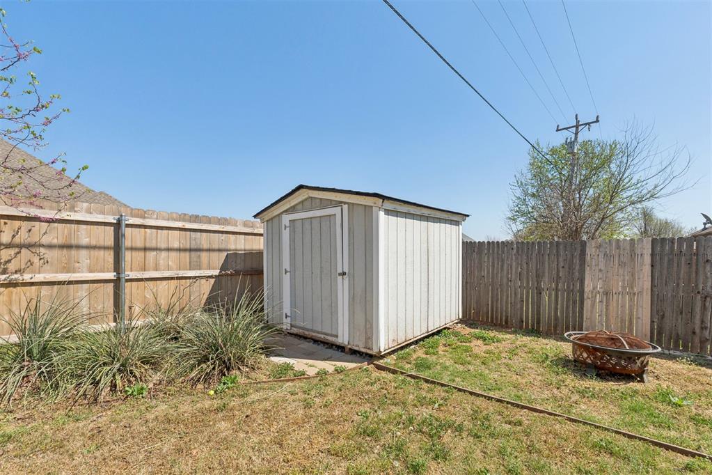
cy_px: 238
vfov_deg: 77.3
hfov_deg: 100.4
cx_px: 356
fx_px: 297
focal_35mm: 15
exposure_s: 1/800
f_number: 8
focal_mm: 10
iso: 200
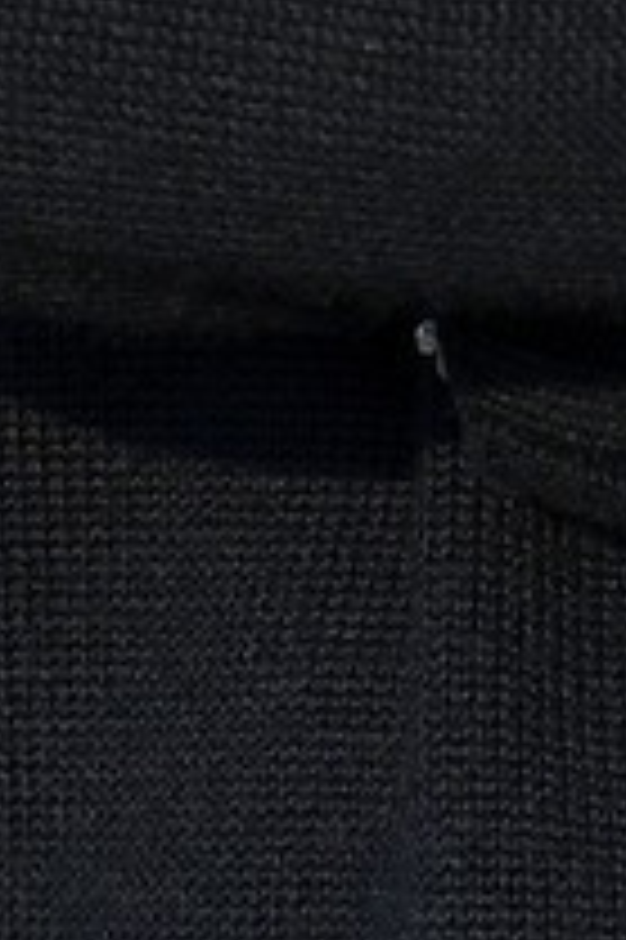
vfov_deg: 1.5
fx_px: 36078
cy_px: -2541
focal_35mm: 1381
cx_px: 1209
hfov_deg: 1.0
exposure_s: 1/320
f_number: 9
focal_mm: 180
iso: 200
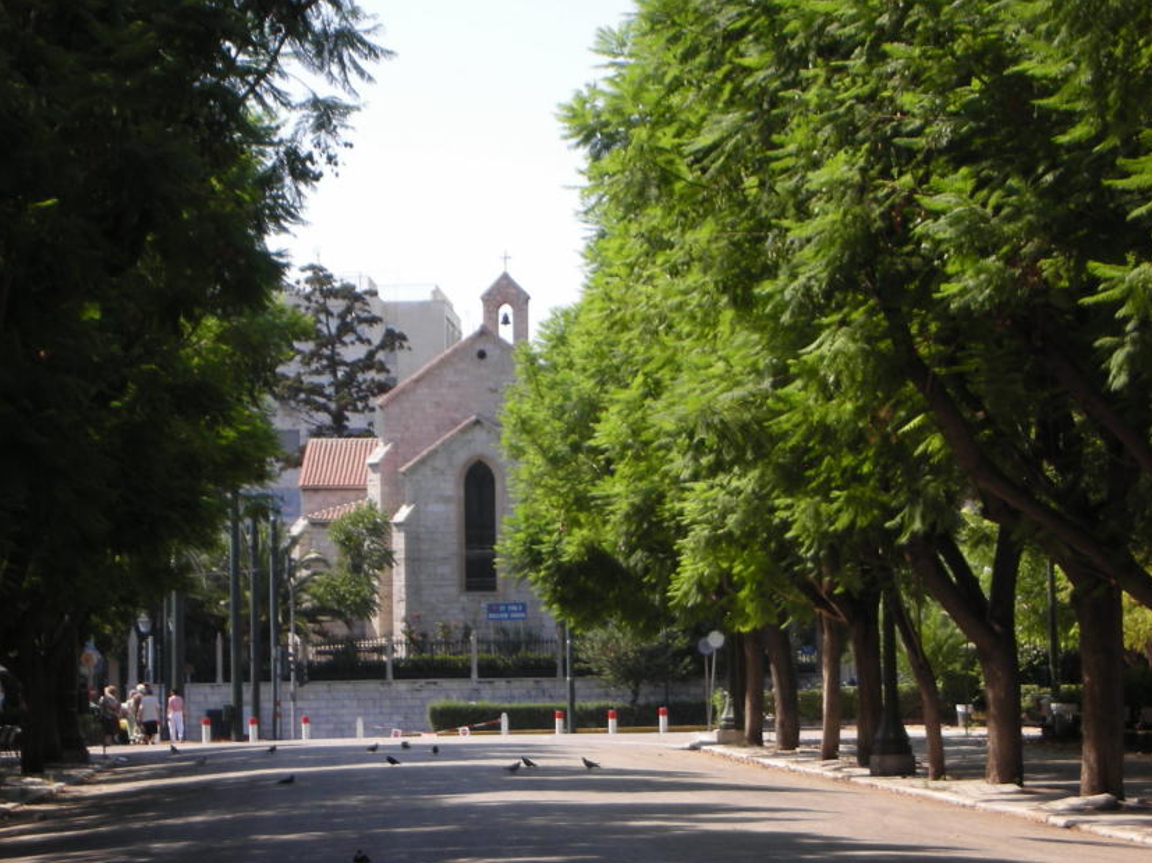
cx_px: 467
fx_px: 4326
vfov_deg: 11.4
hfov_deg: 15.2
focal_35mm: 130
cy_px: 444
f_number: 5.4
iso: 50
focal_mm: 17.4
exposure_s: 1/138
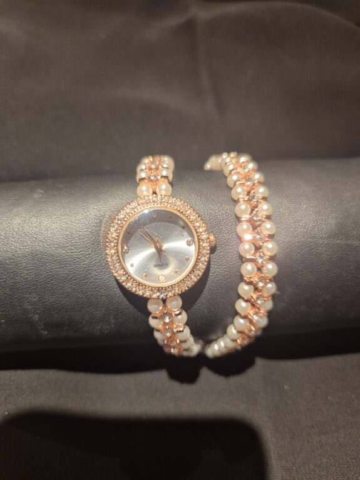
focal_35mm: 23
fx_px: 319
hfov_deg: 58.9
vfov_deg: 73.9
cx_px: 180
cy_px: 240
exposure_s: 1/100
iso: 160
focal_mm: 5.4
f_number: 1.8
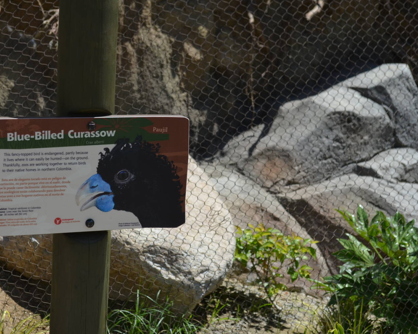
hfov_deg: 19.6
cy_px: 166
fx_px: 1208
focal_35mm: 98
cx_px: 161
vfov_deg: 15.8
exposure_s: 1/250
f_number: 8
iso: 110
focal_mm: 55
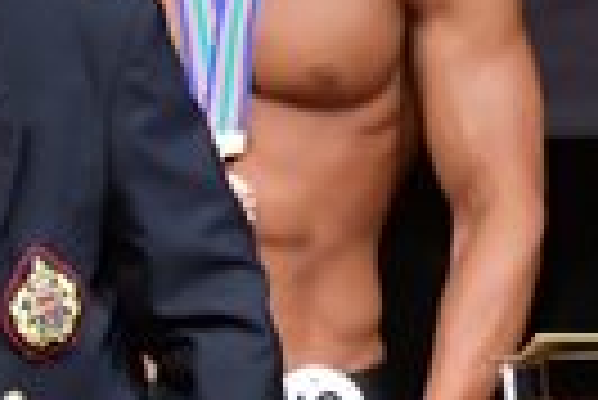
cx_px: -623
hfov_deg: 1.3
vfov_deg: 0.9
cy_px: 629
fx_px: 26157
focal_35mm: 1573
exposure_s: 1/400
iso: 5000
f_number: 5.6
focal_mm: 180
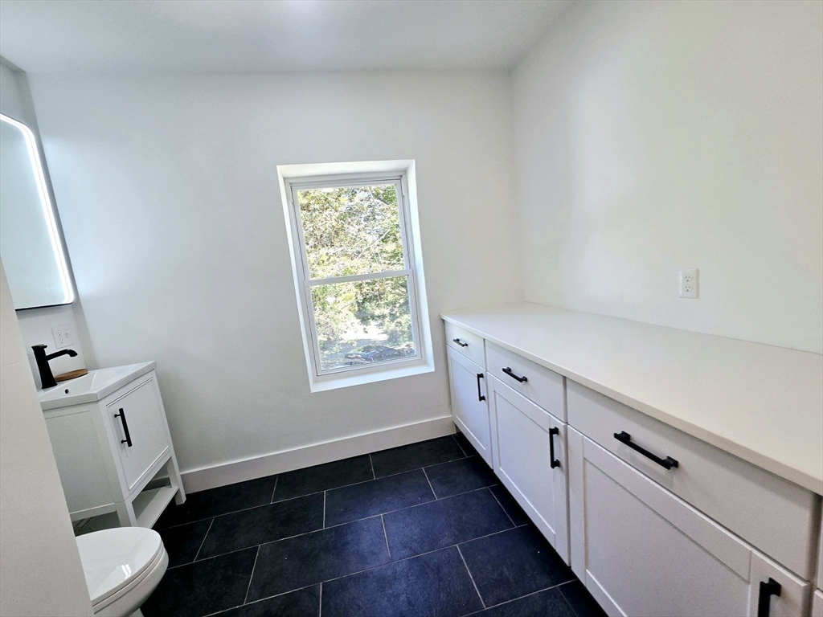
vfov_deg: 89.9
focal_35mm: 13
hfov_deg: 106.2
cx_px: 412
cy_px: 308
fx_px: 309
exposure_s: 1/120
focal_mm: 2.2
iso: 80
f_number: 2.2
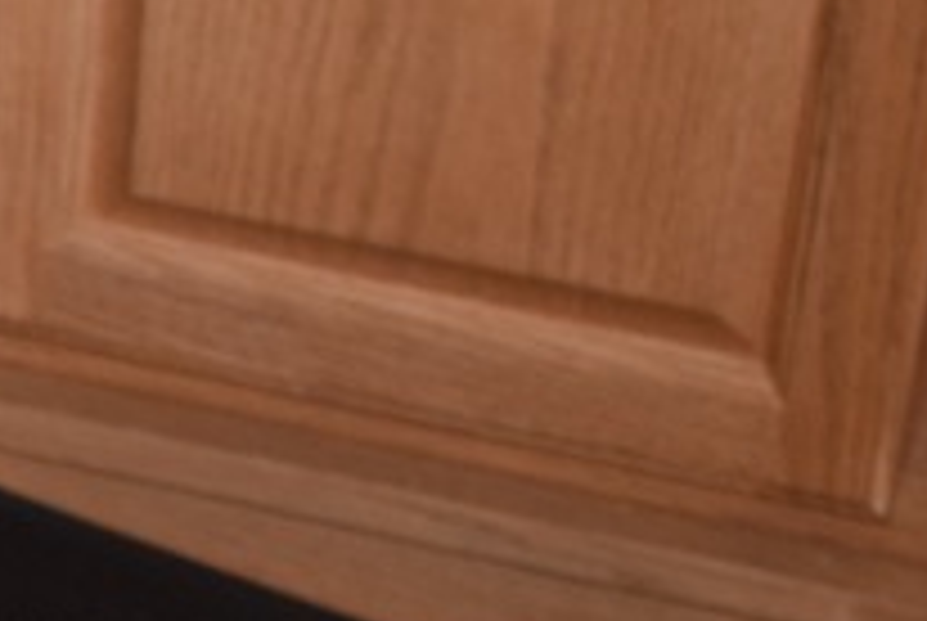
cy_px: 1240
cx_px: -1102
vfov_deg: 5.5
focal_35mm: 247
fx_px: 6369
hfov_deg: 7.9
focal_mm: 34
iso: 800
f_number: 5.6
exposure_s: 1/100
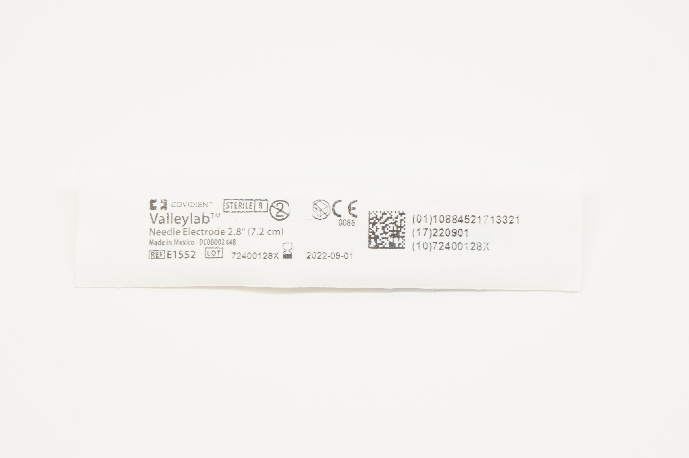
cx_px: 344
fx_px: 1577
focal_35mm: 82
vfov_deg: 16.5
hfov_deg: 24.6
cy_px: 229
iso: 400
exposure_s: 1/50
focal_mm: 55
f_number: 6.3
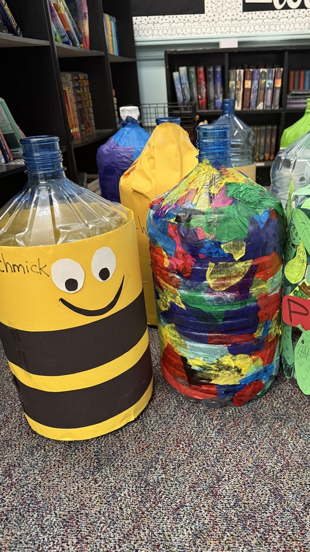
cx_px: 209
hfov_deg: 42.3
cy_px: 284
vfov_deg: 69.8
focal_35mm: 27
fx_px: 395
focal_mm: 6.76
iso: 500
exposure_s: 1/60
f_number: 1.78
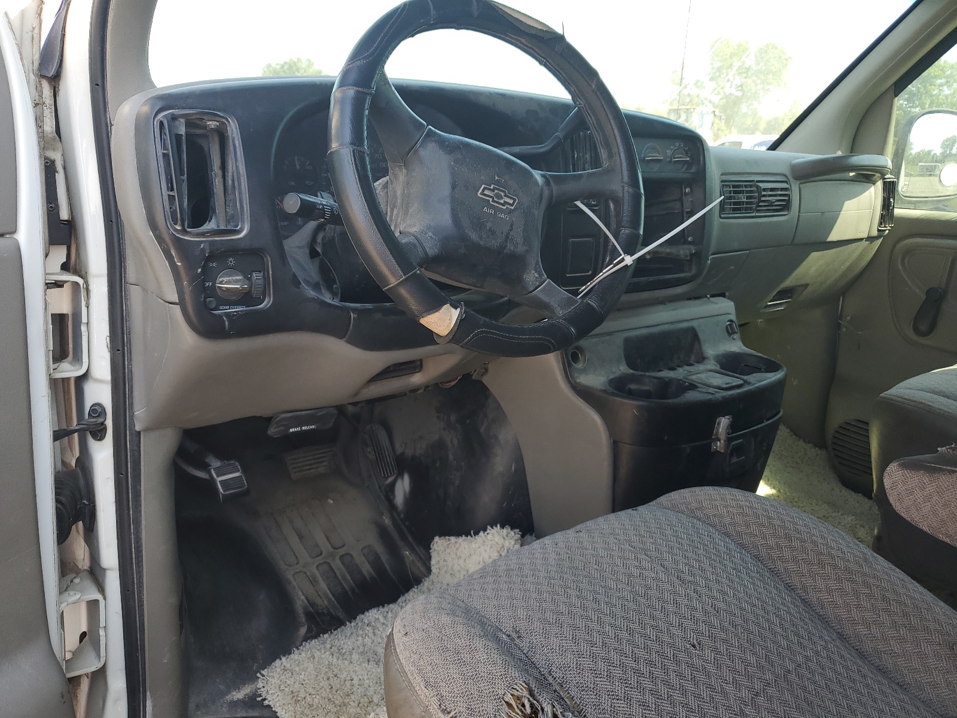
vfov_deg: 53.1
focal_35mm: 26
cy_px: 359
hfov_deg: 67.3
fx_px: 719
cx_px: 478
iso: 50
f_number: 1.5
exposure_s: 1/294
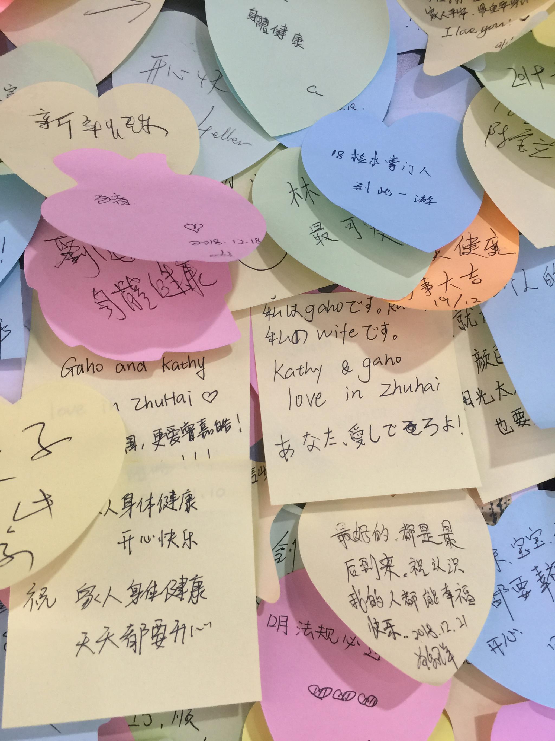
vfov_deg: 61.7
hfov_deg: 48.2
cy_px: 370
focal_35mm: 29
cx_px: 278
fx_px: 620
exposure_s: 1/17
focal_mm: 4.15
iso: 40
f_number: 2.2
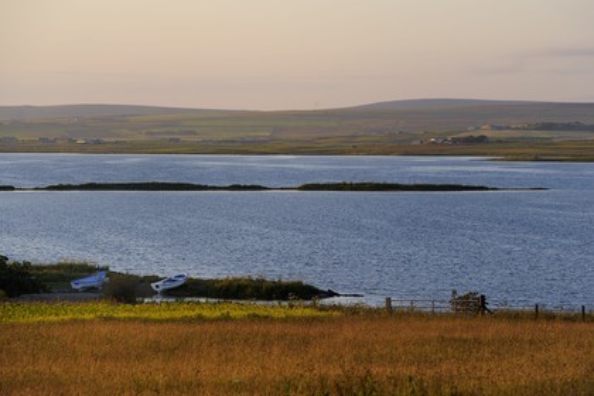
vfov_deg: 7.8
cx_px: 297
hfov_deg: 11.7
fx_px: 2887
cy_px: 198
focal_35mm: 175
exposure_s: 1/250
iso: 400
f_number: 7.1
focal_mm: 175
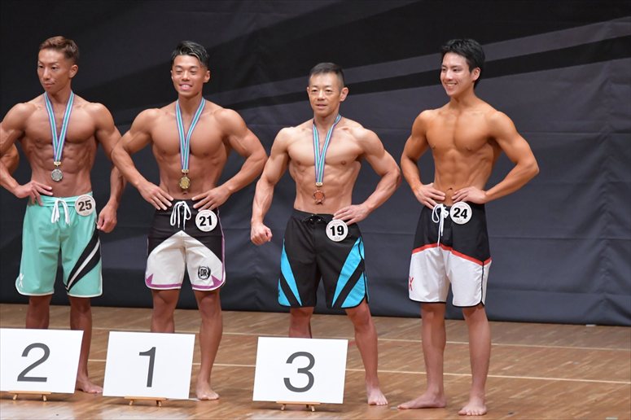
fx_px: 4993
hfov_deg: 7.2
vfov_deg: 4.8
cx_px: 316
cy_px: 210
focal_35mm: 285
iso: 6400
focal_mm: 190
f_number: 5.6
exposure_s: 1/400
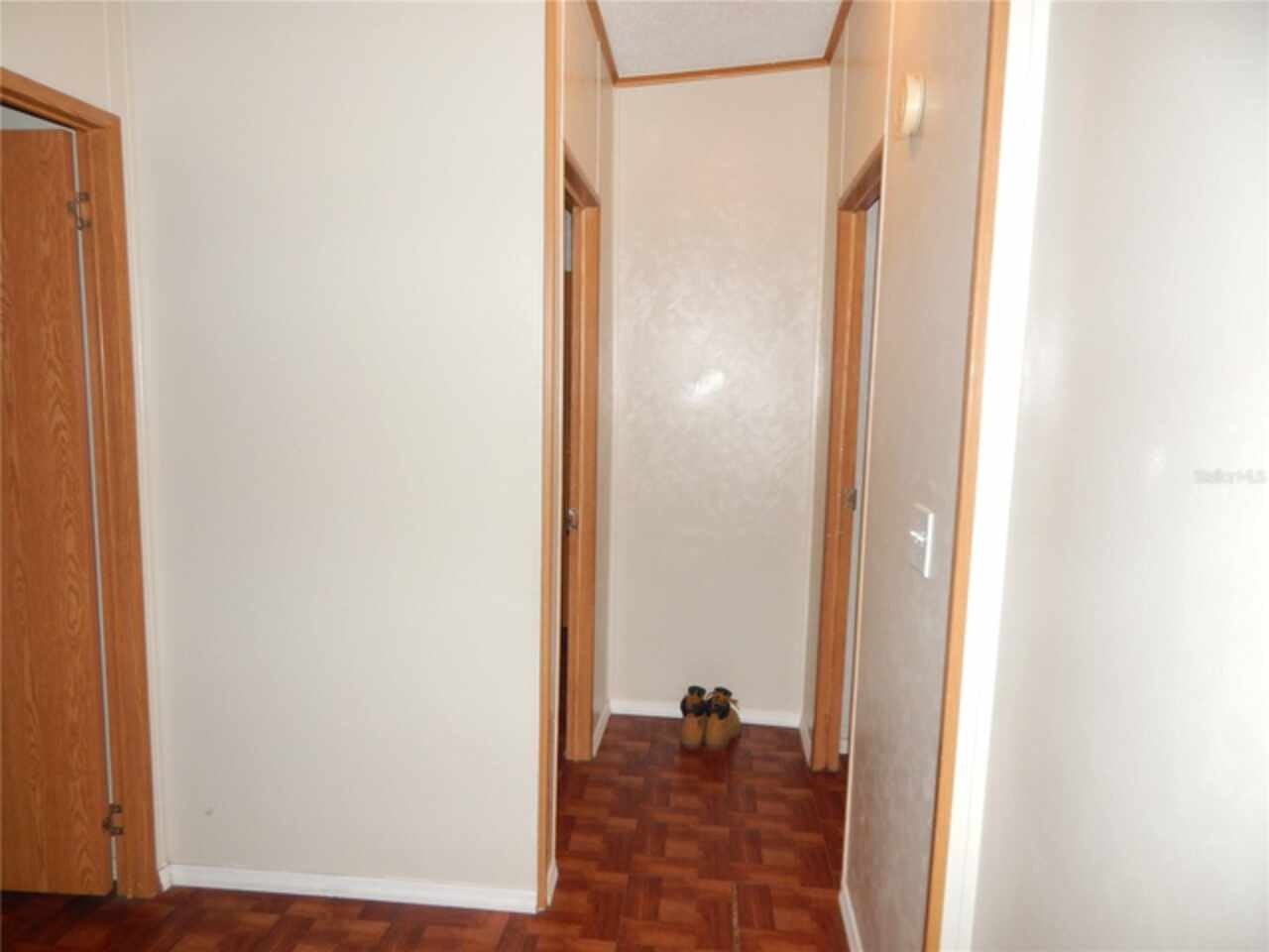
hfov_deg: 73.9
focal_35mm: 23
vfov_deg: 58.9
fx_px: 843
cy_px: 476
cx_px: 634
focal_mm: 4
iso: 200
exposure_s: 1/30
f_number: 3
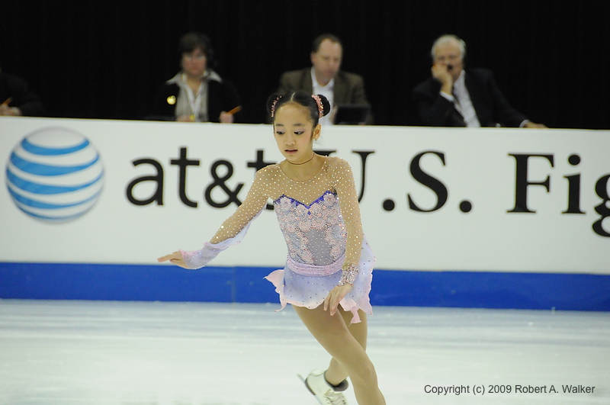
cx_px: 305
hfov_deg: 8.1
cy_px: 202
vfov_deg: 5.4
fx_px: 4315
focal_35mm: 255
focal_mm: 170
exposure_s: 1/640
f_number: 5.6
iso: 3200
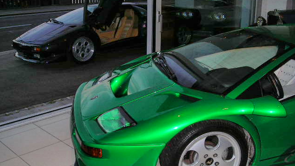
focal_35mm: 42
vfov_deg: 28.3
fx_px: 329
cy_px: 76
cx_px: 149
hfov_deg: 48.4
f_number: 3.2
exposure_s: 1/60.1
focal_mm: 6.3
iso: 92
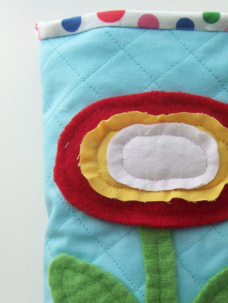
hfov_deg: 24.1
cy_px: 233
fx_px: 527
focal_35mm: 60
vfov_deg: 31.5
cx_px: 178
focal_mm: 6.2
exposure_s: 1/100
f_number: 2.8
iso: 80
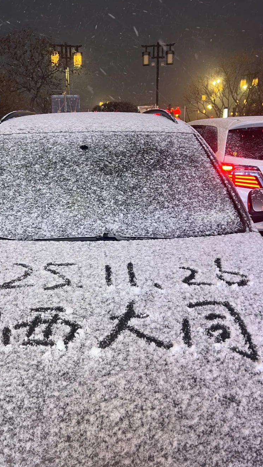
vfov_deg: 62.6
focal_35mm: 31
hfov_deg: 37.5
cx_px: 94
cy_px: 225
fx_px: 384
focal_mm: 5.7
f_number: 1.5
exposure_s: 1/50
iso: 160
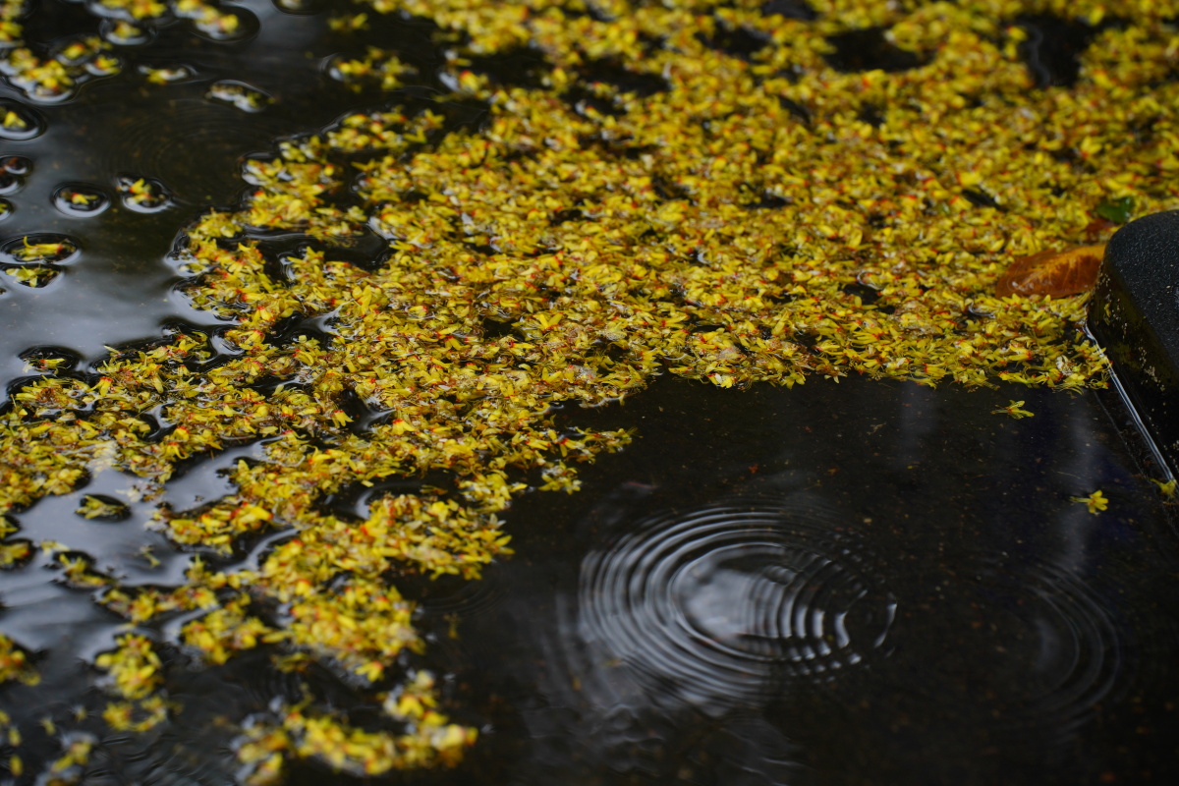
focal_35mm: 180
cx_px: 590
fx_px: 5895
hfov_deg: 11.4
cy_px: 393
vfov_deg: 7.6
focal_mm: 180
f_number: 5.6
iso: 200
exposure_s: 1/250
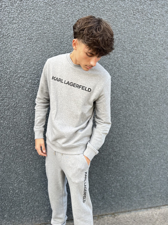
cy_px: 112
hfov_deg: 53.1
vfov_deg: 67.3
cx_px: 84
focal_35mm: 26
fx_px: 168
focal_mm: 5.7
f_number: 1.5
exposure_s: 1/250
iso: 40
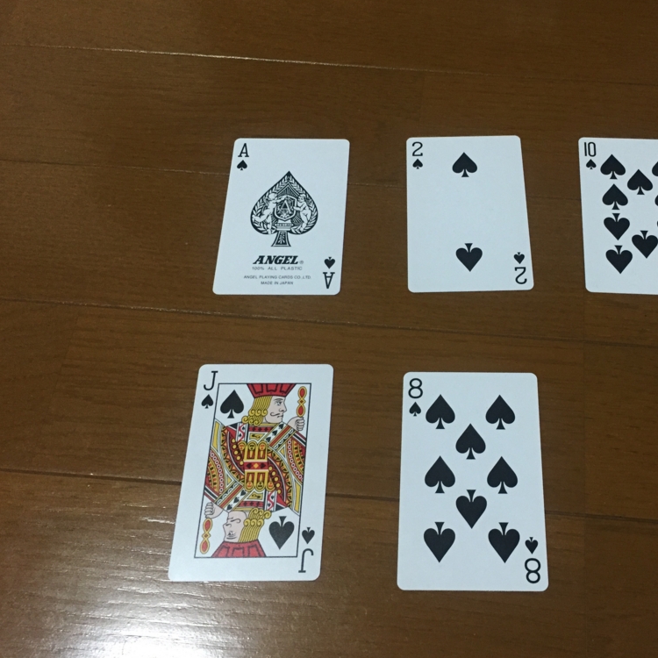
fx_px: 753
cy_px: 329
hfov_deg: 46.4
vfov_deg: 47.2
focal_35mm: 35
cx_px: 444
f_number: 2.2
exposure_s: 1/30
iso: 250
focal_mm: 4.15
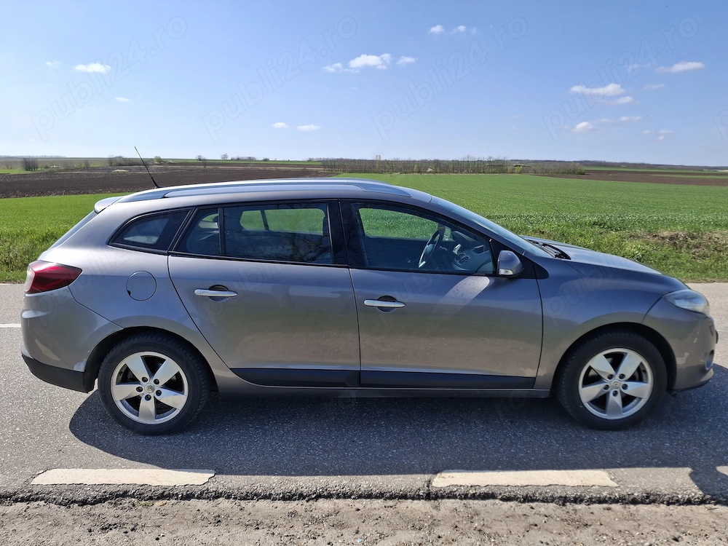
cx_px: 364
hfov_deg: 69.4
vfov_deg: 54.9
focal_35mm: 25
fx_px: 526
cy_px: 273
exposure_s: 1/2433
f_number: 1.8
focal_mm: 4.69
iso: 32
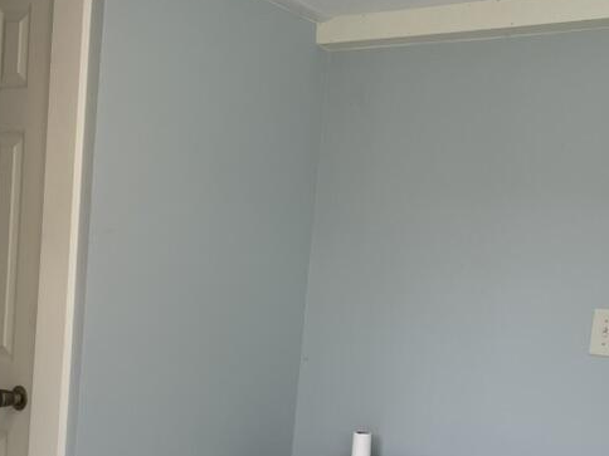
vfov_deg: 25.8
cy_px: 404
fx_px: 968
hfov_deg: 34.8
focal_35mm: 55
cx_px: 370
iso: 32
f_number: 1.6
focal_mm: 4.2
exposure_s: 1/165
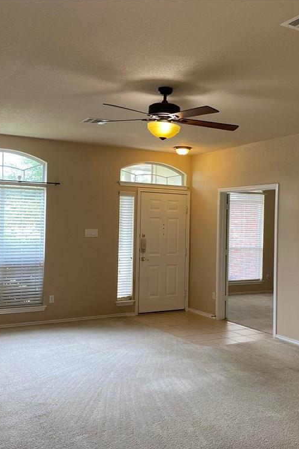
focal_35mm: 37
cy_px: 229
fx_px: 461
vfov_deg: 51.9
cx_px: 164
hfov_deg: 35.9
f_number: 1.8
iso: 125
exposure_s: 1/120
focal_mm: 4.25
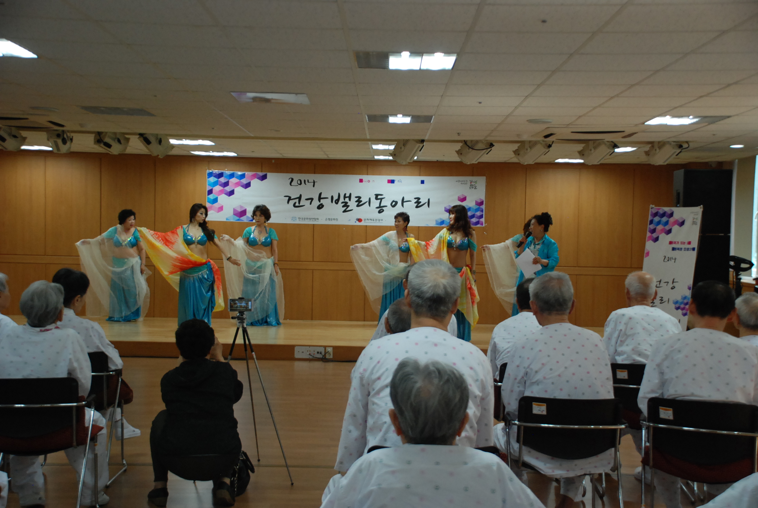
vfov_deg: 28.2
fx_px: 1012
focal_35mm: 48
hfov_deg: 41.1
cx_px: 379
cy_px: 254
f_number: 4.2
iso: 800
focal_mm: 32
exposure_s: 1/160
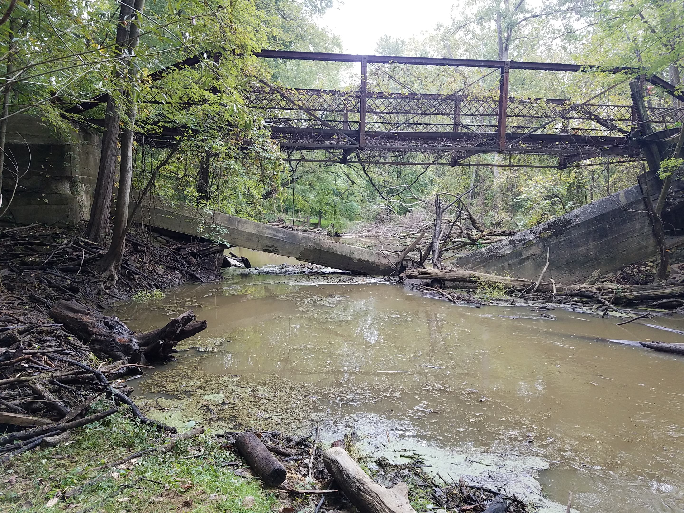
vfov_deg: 53.1
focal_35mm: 26
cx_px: 342
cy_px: 256
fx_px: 514
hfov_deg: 67.3
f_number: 1.7
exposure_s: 1/120
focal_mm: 4.2
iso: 50
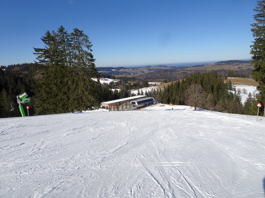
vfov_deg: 56.8
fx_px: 184
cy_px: 99
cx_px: 132
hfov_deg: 71.6
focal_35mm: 24
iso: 80
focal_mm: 4.1
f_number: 3.5
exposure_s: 1/1600
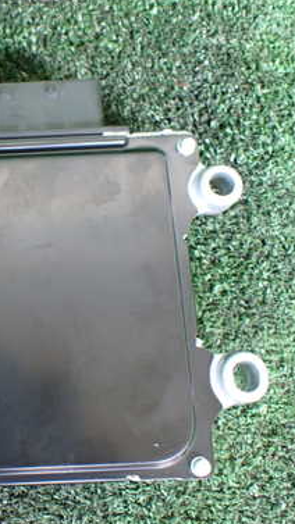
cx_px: -77
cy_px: 274
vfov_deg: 39.9
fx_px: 723
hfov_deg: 21.1
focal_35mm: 52
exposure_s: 1/50
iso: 800
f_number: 2.3
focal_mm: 5.4
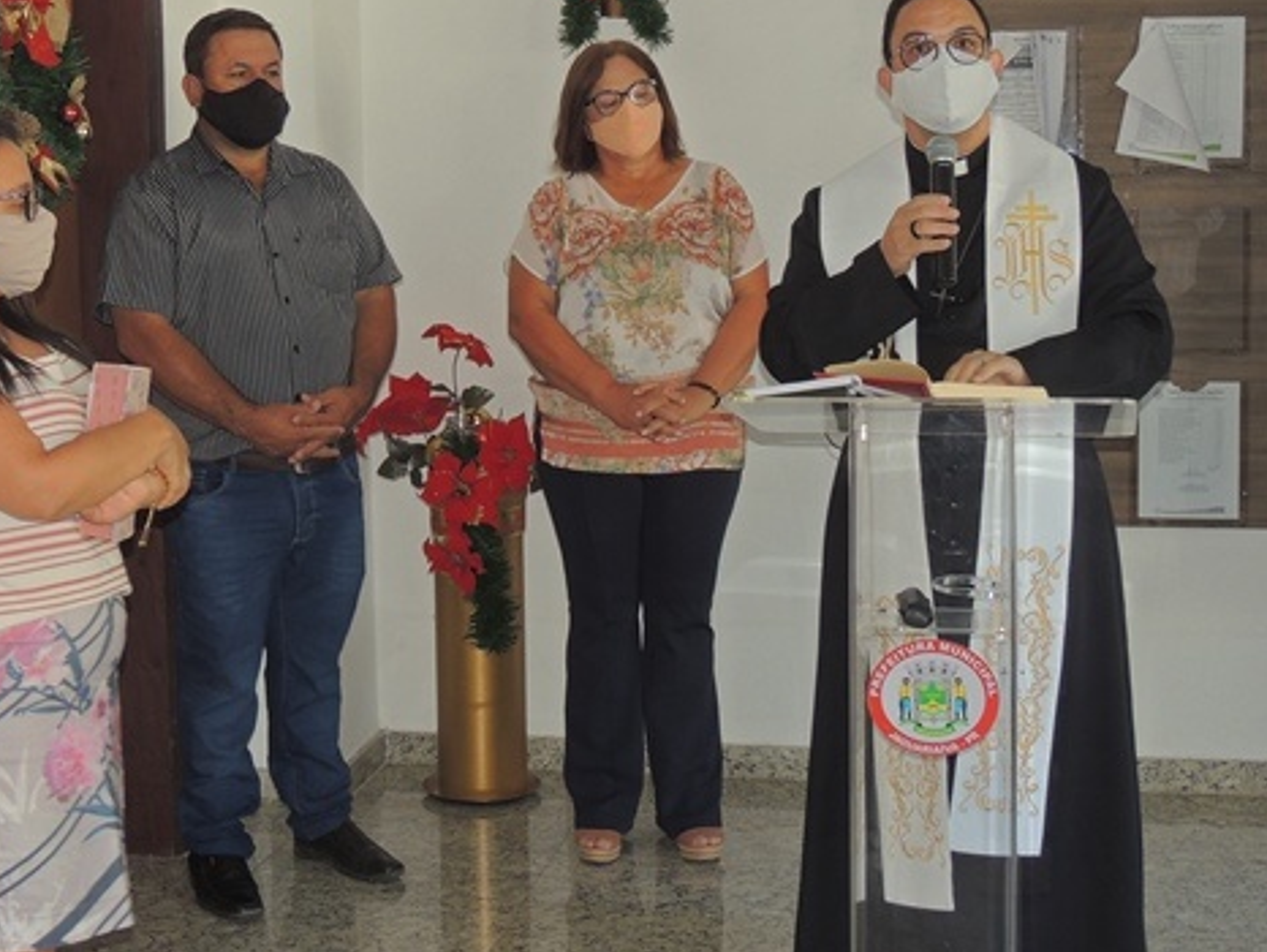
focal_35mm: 59
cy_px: 356
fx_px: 2161
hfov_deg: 32.6
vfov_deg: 24.8
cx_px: 487
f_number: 3.4
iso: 200
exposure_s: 1/30
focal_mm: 7.6
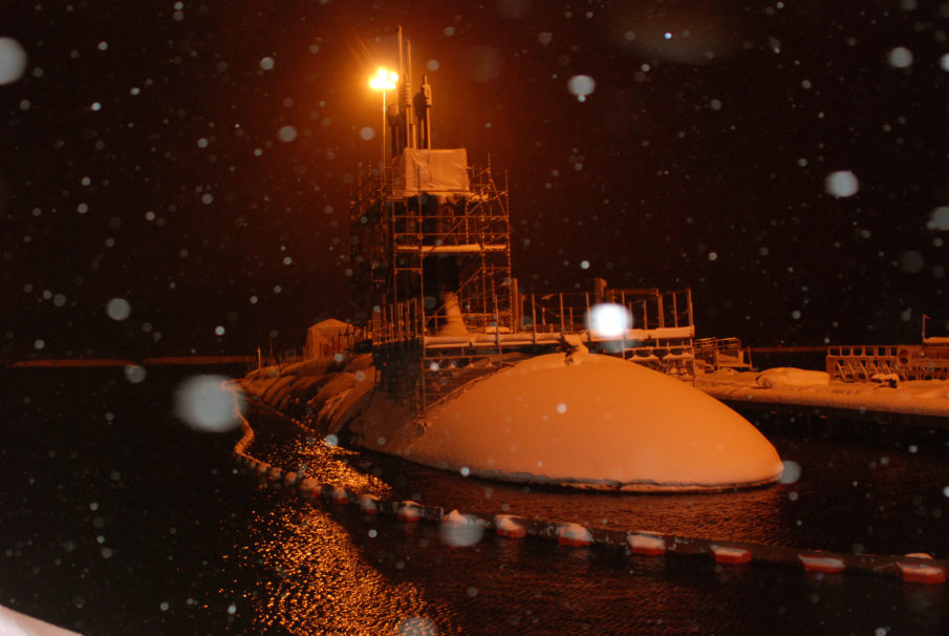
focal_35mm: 42
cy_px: 318
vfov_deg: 32.0
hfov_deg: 46.3
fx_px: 1109
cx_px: 474
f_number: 3.5
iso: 640
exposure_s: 1/50
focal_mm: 28
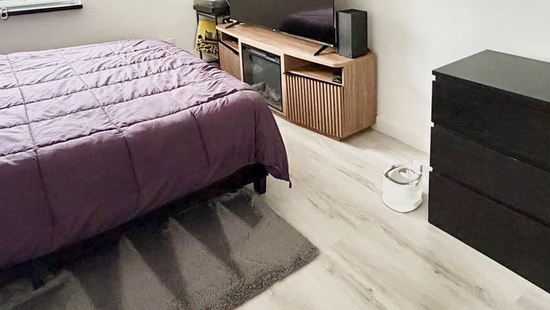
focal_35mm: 30
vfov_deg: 35.9
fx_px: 438
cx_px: 339
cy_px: 15
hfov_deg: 63.5
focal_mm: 2.22
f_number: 2.2
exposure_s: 1/60
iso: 400
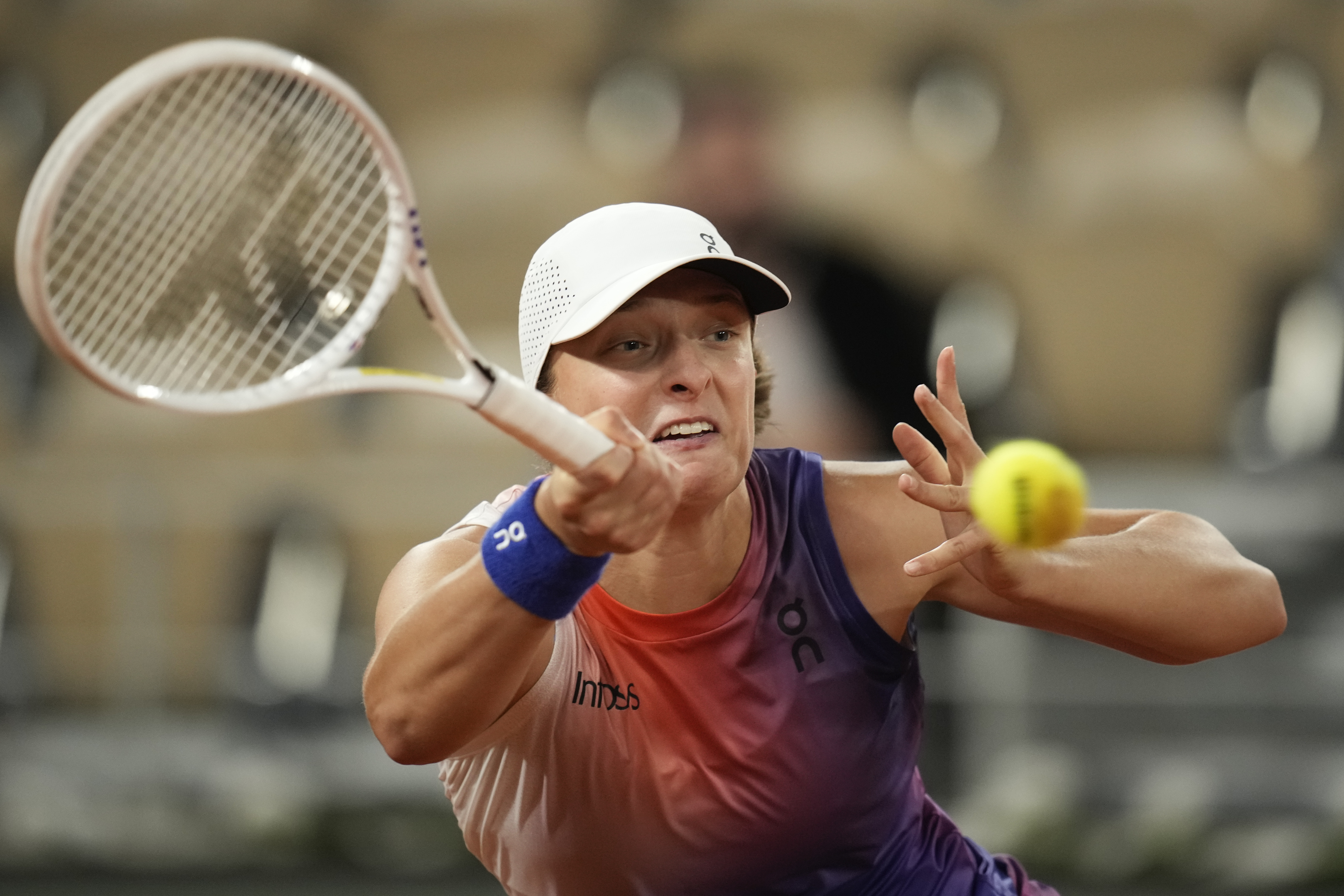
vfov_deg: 3.4
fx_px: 14932
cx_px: 672
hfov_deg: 5.2
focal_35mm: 400
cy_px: 448
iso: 3200
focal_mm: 400
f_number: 2.8
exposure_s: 1/2500
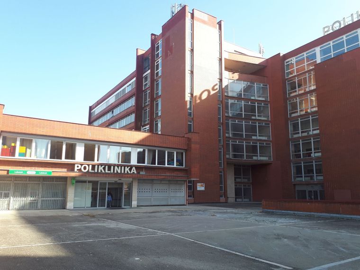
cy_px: 135
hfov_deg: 65.3
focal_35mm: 27
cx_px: 180
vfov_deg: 51.4
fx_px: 281
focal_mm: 3.6
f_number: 1.9
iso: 40
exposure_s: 1/386
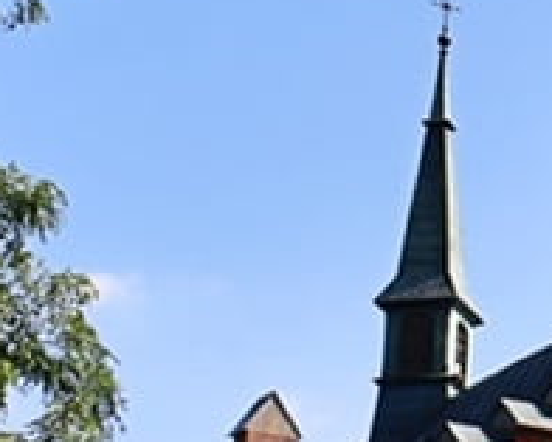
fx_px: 3187
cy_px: 160
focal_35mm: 195
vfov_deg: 7.9
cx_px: 1124
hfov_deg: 9.3
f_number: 8
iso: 140
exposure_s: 1/250
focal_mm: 18
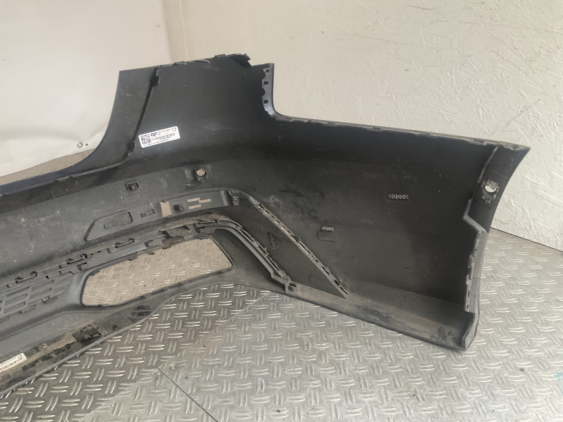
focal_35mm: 29
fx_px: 472
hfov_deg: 61.7
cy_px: 211
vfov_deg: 48.2
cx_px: 282
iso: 50
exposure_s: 1/50
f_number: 1.8
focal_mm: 3
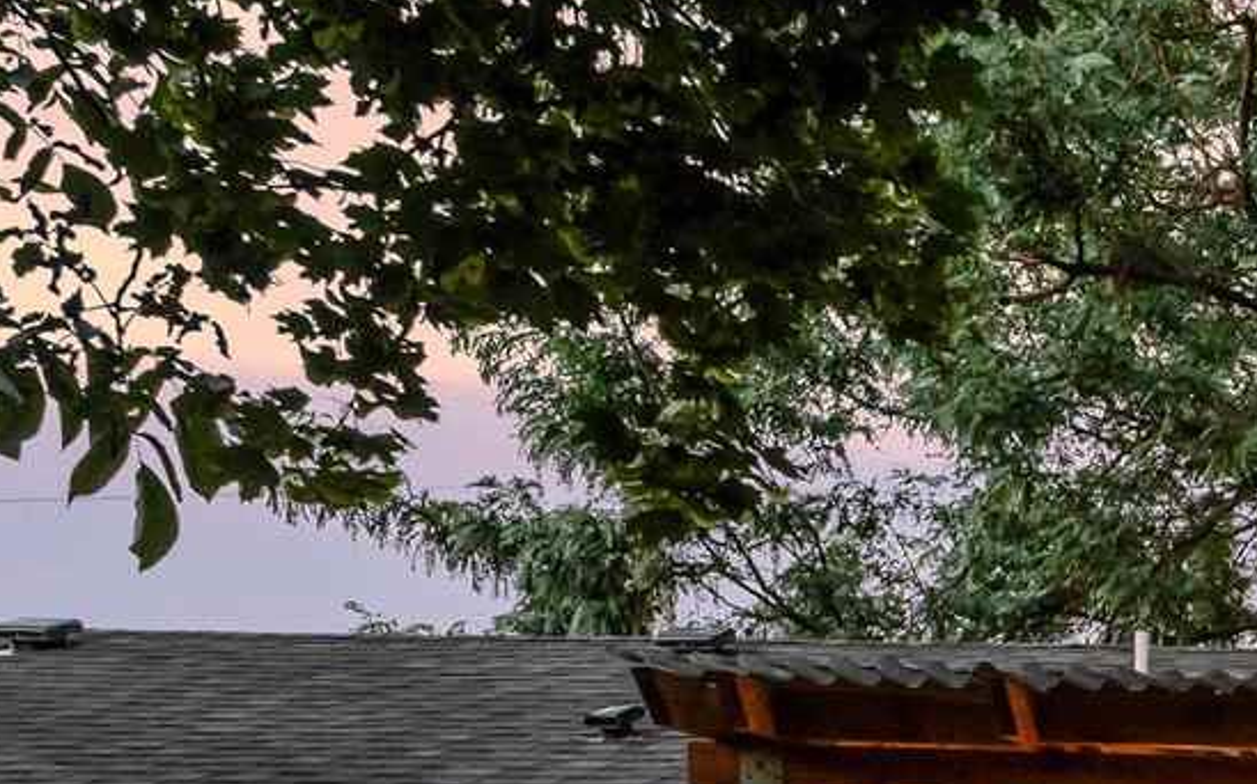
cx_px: 1963
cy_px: 1366
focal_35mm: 83
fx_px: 2857
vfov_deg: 14.0
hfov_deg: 20.6
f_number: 2.8
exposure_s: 1/200
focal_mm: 14.6
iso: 800
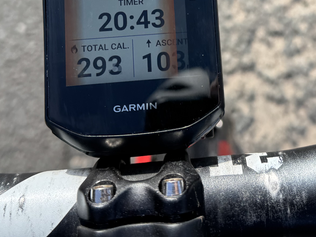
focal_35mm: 58
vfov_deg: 24.2
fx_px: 529
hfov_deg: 33.0
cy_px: 5
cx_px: 207
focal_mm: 6.76
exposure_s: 1/1395
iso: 80
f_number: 1.78
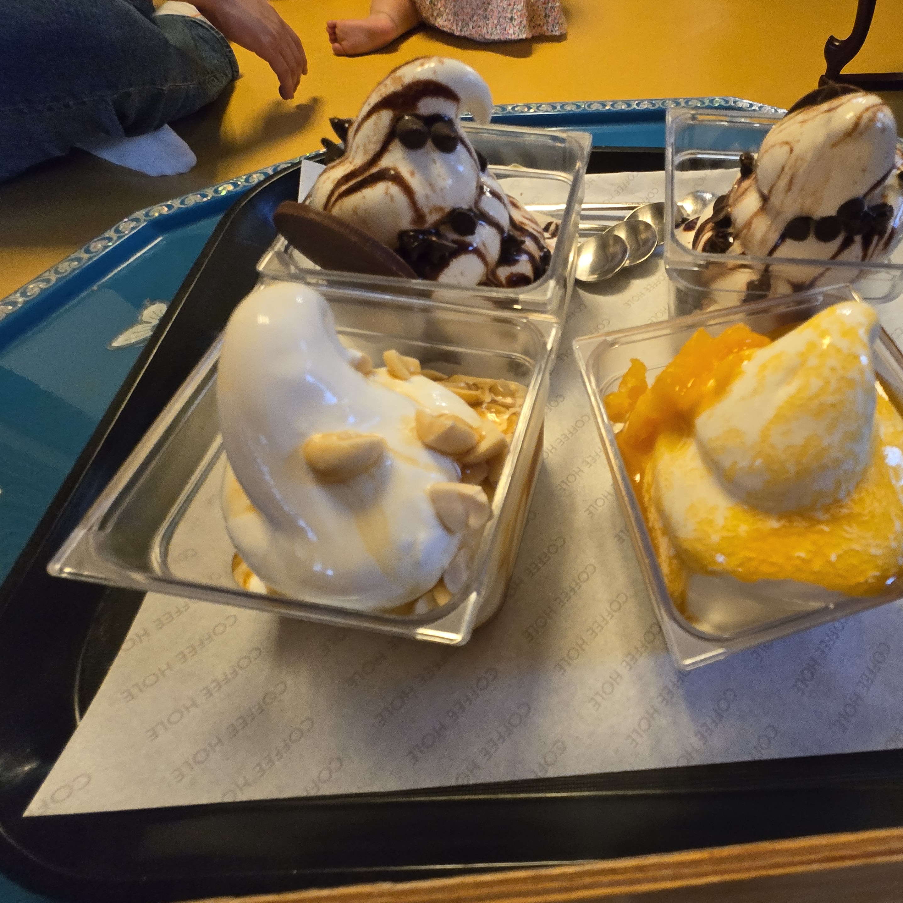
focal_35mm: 16
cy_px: 436
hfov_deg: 83.5
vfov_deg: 87.4
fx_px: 472
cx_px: 624
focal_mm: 1.7
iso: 500
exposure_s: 1/60
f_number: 2.2
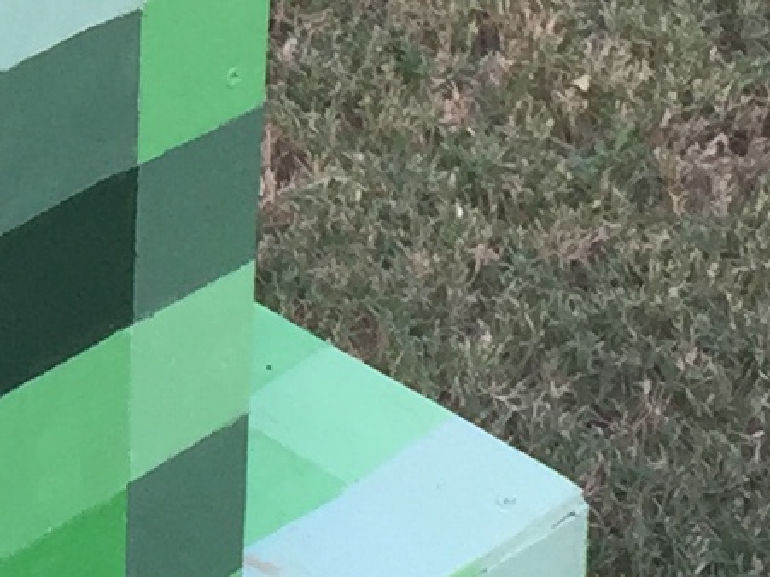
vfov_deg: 6.8
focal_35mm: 210
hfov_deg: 9.1
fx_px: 4670
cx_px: -533
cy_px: -603
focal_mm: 4.15
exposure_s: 1/120
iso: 40
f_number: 2.2
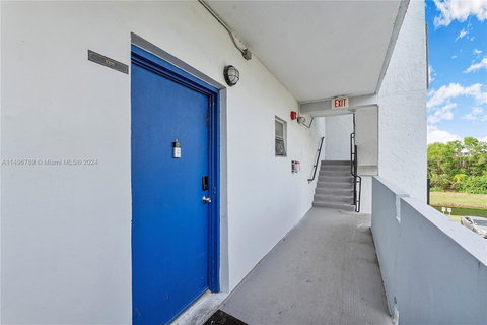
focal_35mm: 15
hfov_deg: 100.4
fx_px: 203
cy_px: 162
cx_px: 244
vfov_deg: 77.3
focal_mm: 10
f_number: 11
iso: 100
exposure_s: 1/40
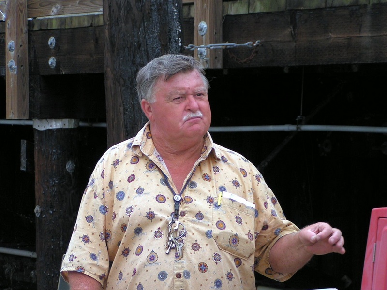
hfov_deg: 15.1
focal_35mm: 131
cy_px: 145
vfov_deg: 11.3
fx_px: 1465
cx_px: 194
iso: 50
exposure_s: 1/250
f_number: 3.5
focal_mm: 20
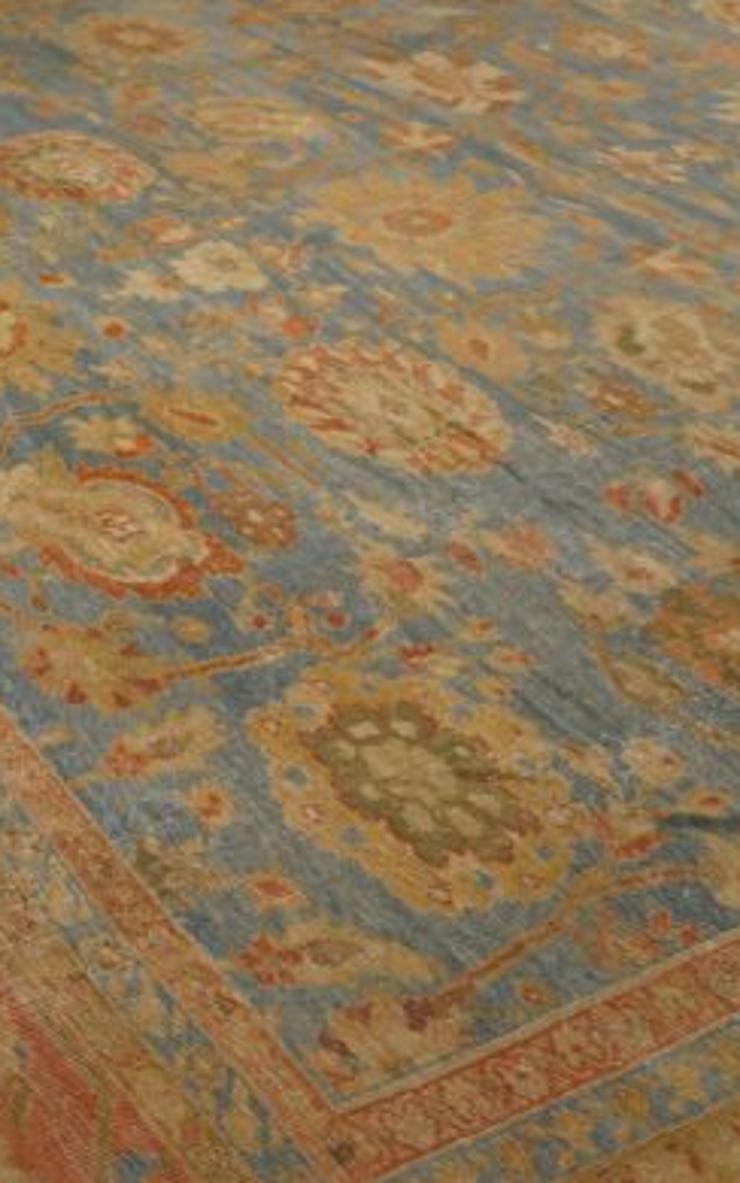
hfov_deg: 25.1
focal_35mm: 47
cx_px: -118
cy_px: 581
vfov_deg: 42.6
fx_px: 1515
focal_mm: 20
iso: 800
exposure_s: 1/60
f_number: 4
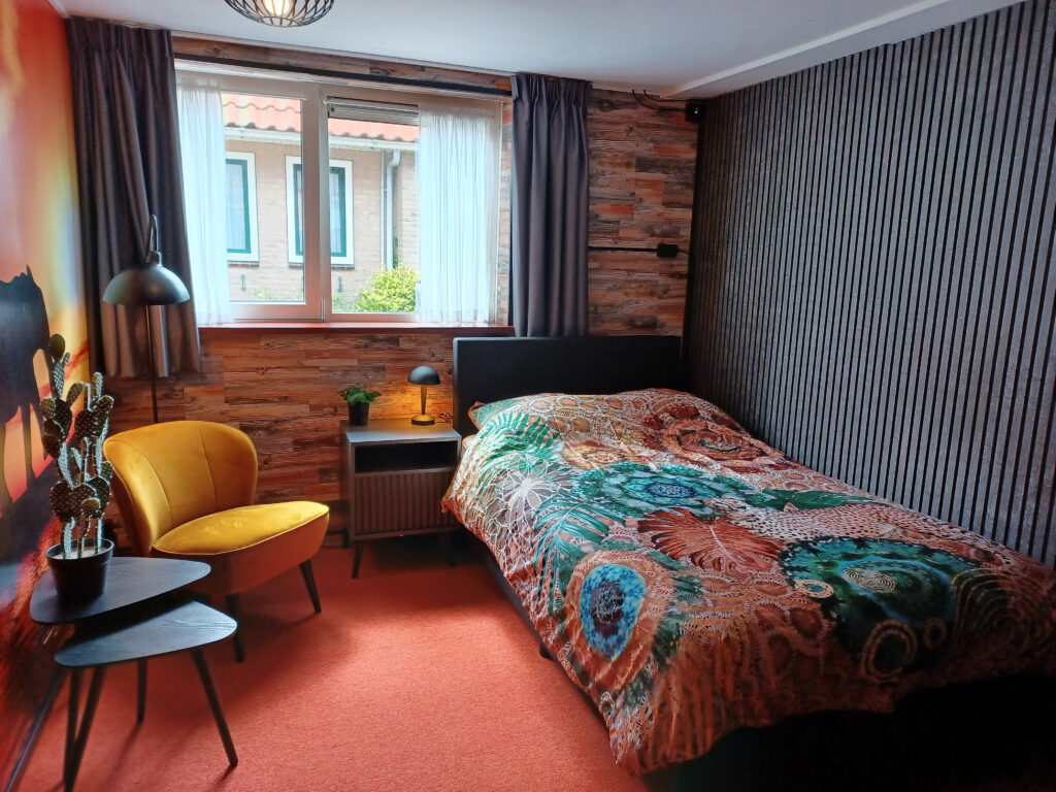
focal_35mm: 25
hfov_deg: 69.4
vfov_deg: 54.9
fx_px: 763
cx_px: 528
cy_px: 396
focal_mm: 4.6
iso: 80
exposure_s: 1/50
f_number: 1.8
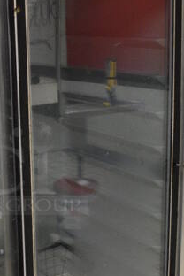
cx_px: -10
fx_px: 606
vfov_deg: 25.6
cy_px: 169
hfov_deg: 16.8
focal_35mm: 79
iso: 2500
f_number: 3.5
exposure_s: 1/30
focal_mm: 18
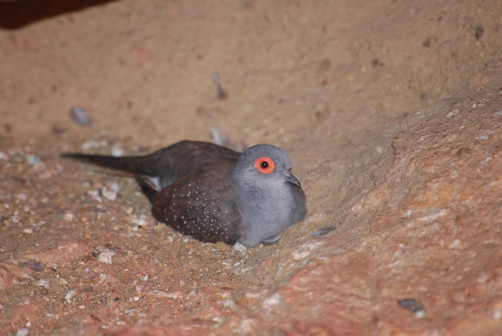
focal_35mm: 450
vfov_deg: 3.1
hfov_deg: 4.6
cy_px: 168
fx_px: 6282
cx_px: 251
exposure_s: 1/125
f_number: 5.6
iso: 280
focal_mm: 300
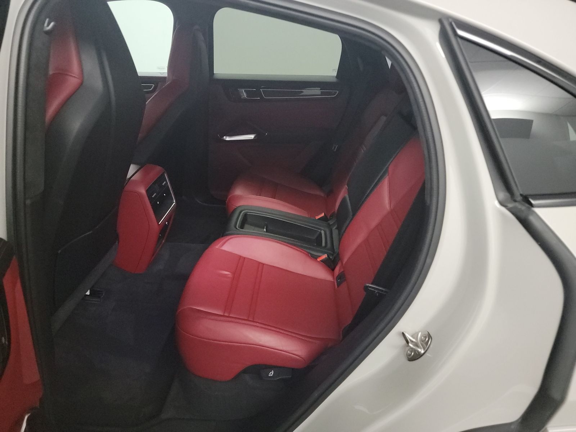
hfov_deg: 71.6
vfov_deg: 56.8
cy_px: 216
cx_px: 288
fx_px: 399
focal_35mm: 24
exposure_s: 1/59
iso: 2125
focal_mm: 6.7
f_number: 1.8
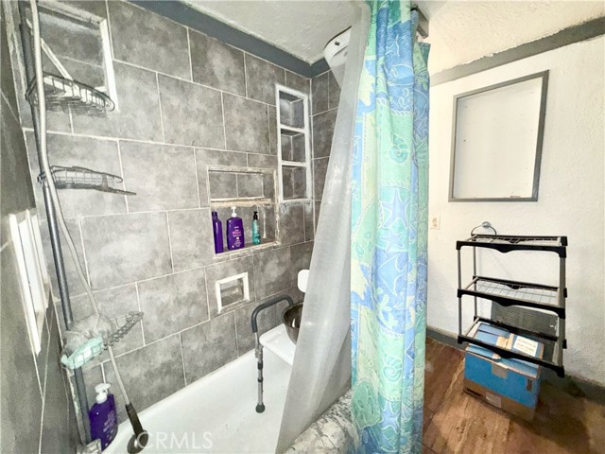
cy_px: 227
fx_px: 245
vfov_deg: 85.7
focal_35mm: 14
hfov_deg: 102.1
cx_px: 302
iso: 125
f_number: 2.2
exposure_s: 1/40
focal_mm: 2.22
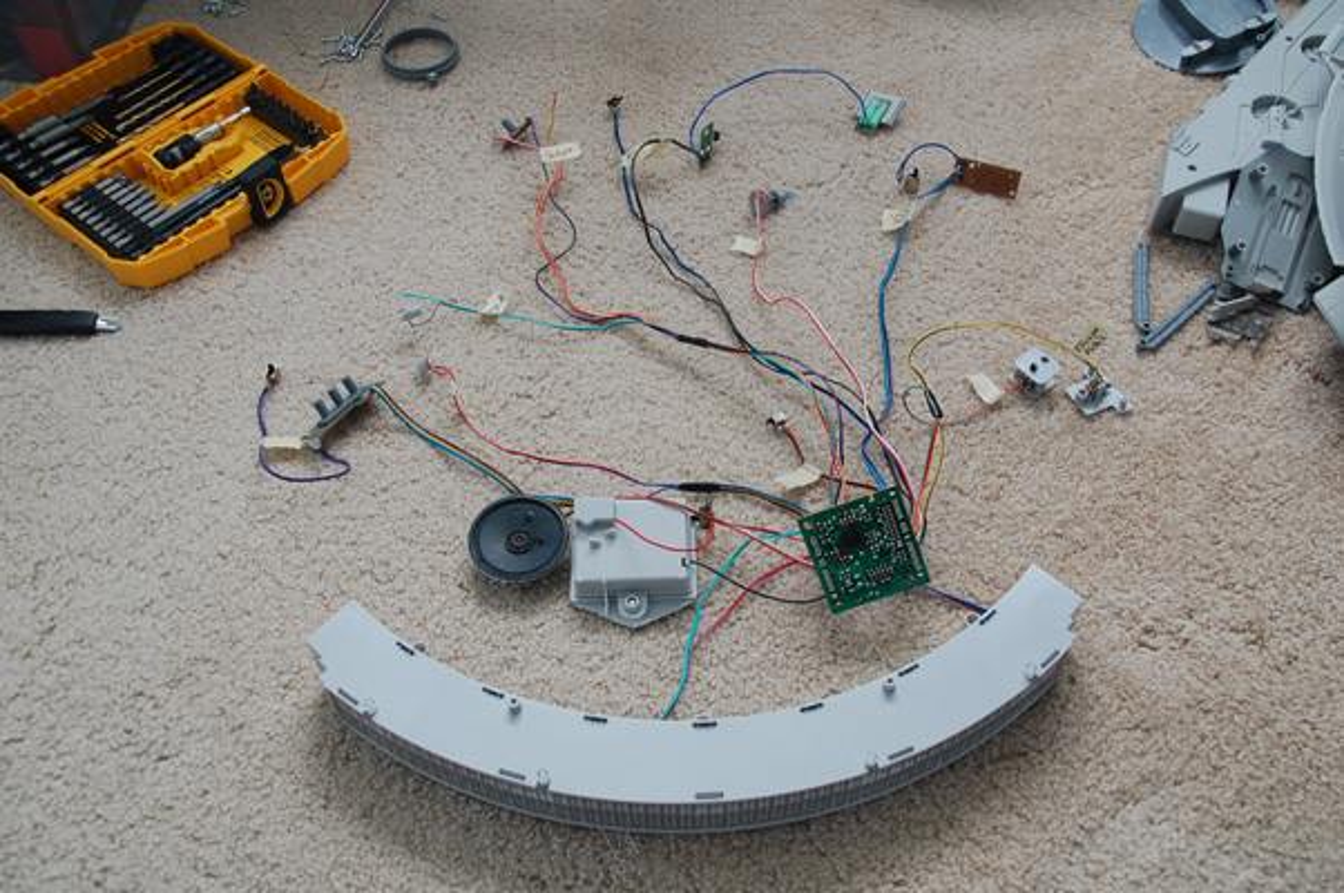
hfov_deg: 49.6
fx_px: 1454
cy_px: 446
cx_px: 672
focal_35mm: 39
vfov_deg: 34.1
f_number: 7.1
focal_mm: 26
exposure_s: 1/30
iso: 400
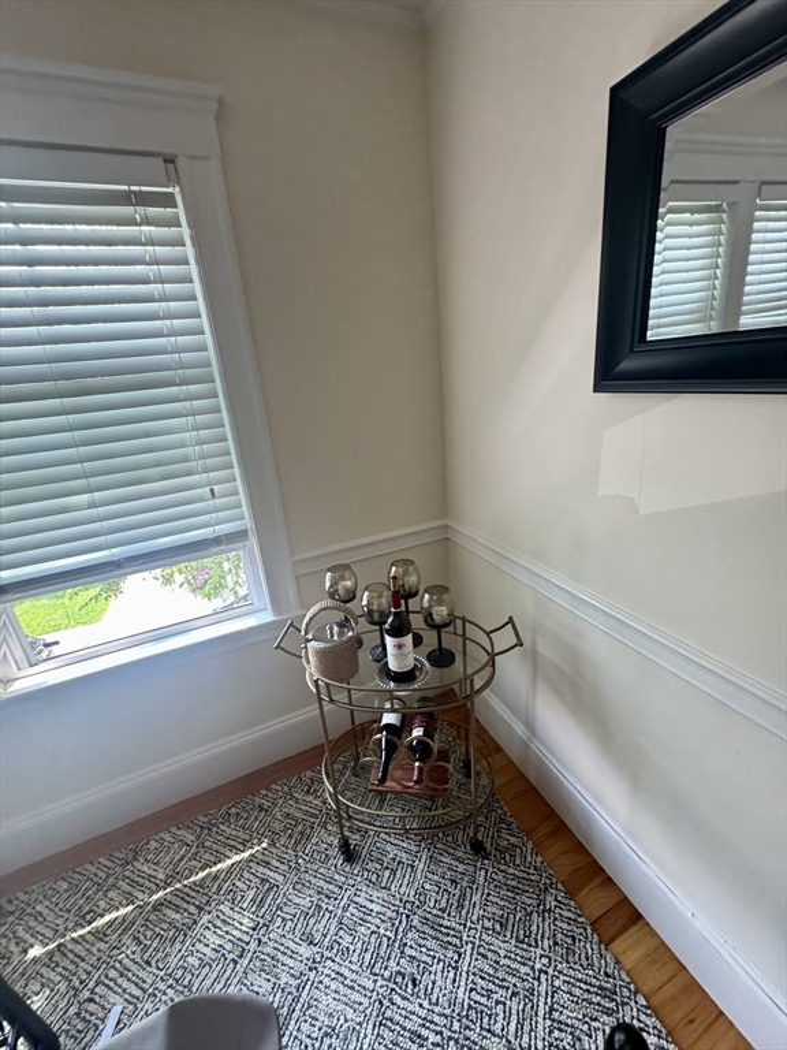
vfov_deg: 102.1
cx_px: 394
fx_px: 424
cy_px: 525
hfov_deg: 85.7
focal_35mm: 14
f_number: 2.2
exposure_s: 1/120
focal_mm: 2.22
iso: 320
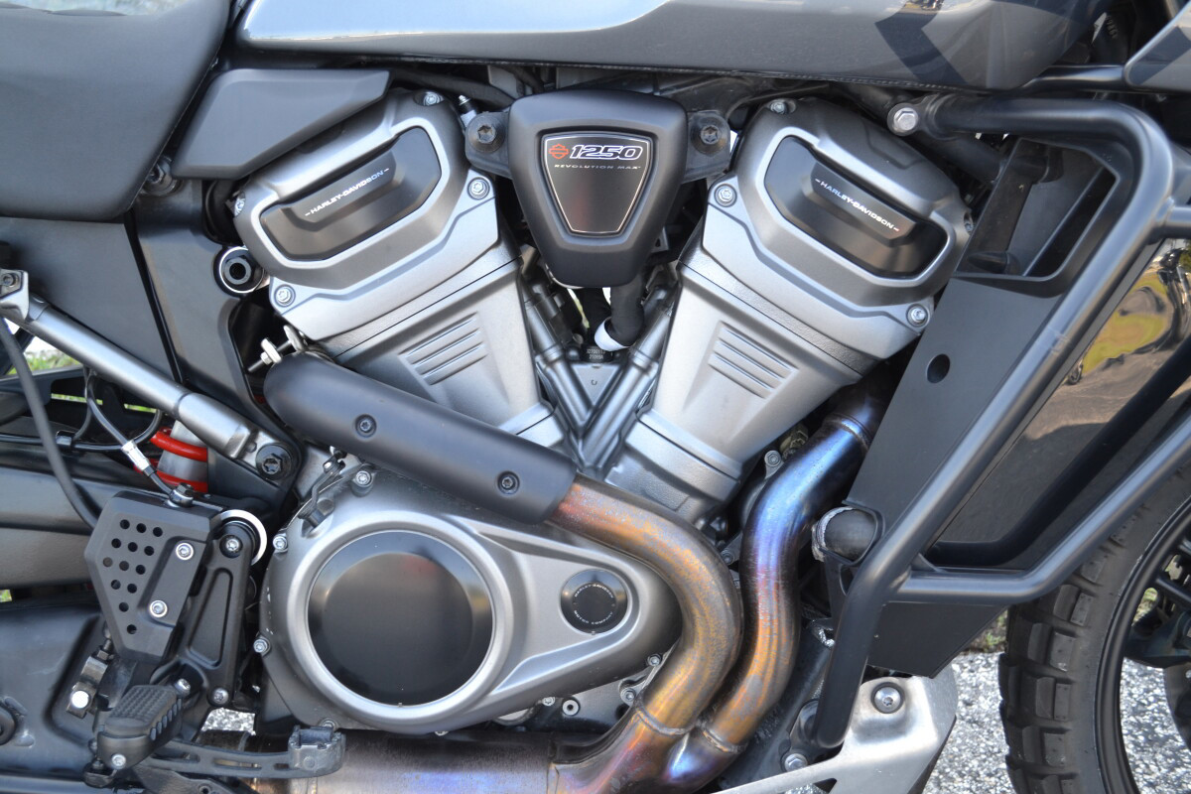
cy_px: 397
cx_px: 596
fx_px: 1389
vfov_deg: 31.9
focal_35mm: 42
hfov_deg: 46.4
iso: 400
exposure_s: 1/100
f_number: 5
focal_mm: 28
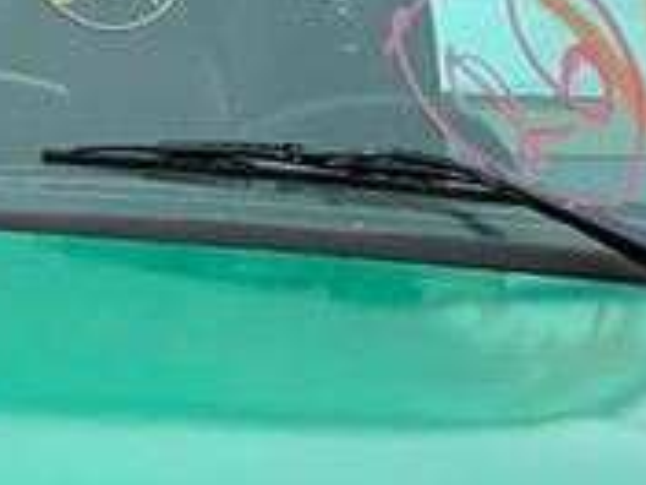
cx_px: -48
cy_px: 1260
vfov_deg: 8.7
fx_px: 2818
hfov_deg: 12.9
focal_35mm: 151
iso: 25
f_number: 1.8
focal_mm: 4.25
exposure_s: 1/1032
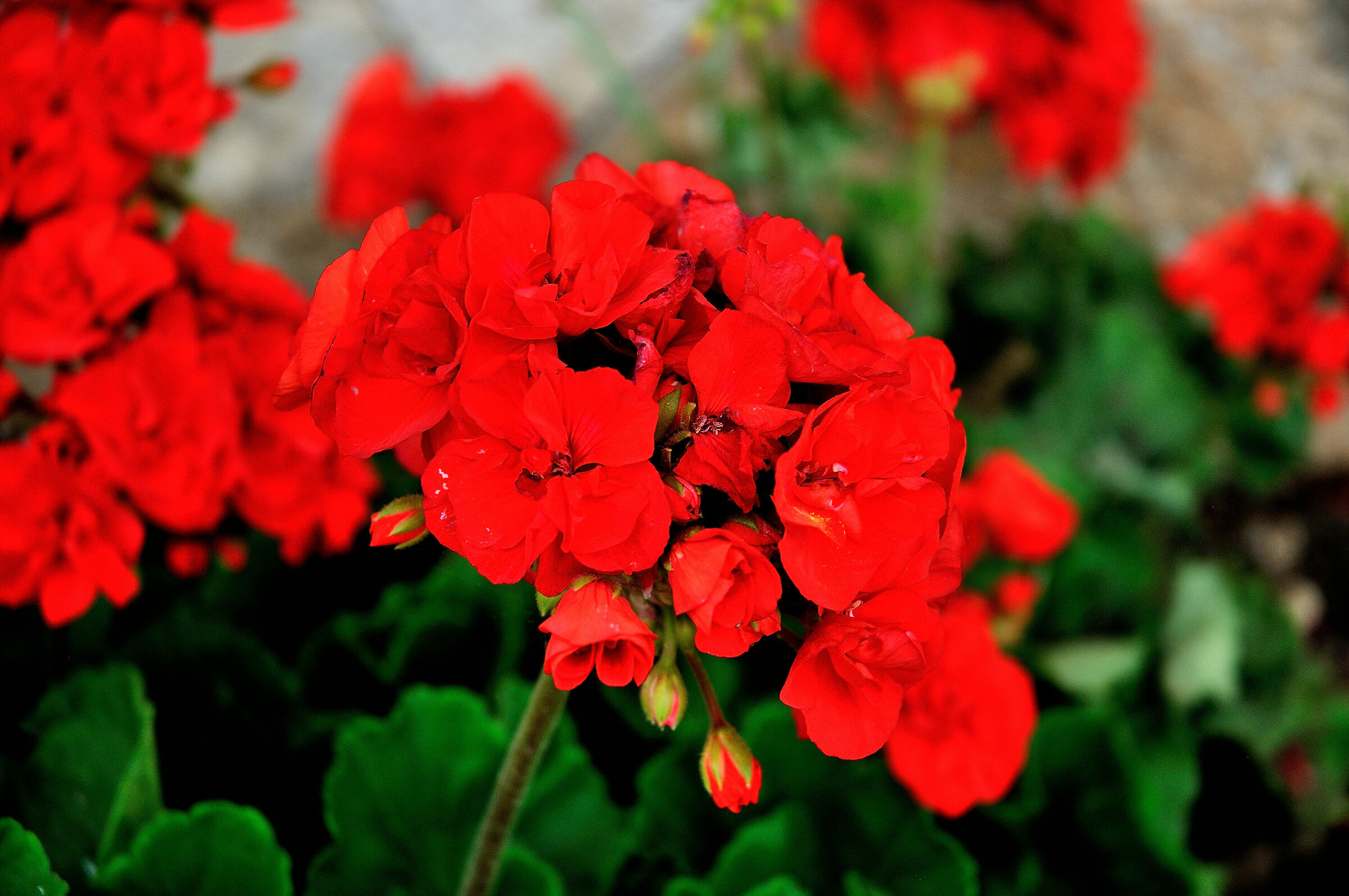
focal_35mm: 105
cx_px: 674
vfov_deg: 13.0
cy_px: 448
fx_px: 3930
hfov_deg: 19.5
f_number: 4.5
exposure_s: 1/250
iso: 200
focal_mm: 70
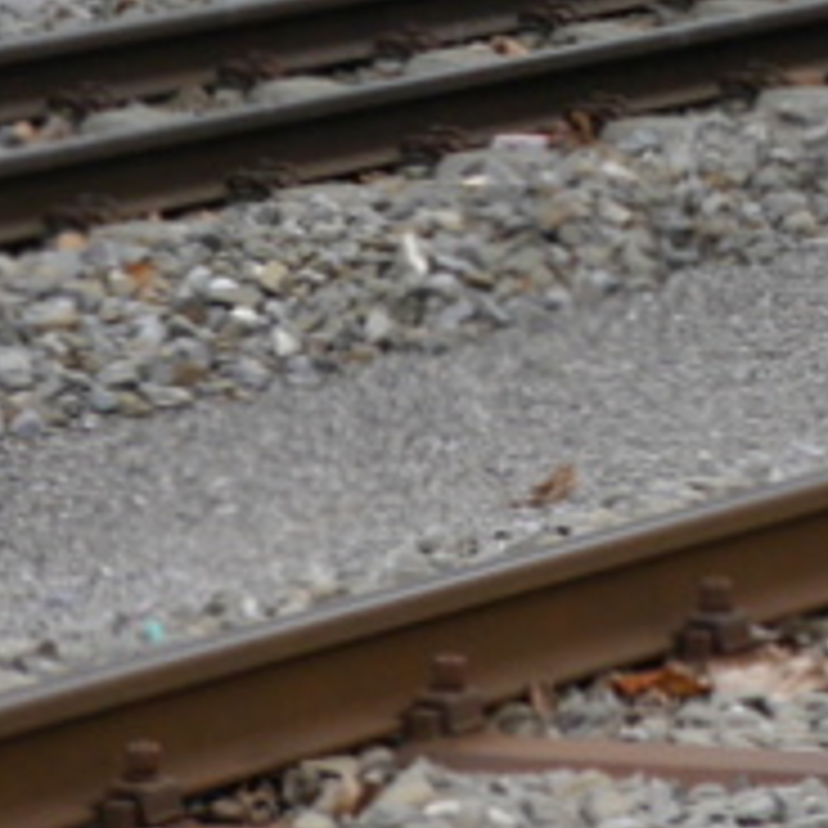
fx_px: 11204
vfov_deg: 4.2
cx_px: 2655
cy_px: -1058
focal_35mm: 414
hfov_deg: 4.1
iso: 200
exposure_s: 1/80
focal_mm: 36
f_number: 5.3
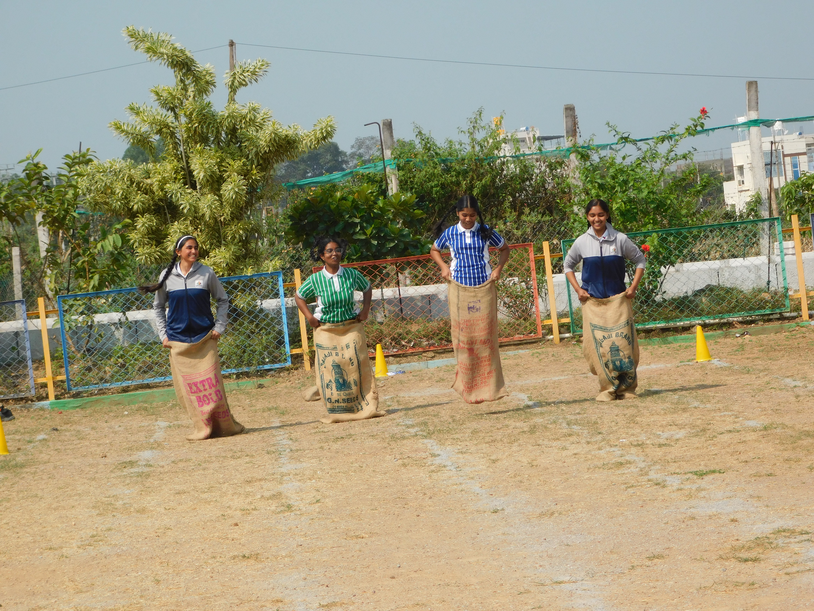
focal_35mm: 134
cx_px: 407
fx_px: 3151
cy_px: 306
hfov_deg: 14.7
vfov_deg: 11.1
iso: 125
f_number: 5
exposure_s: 1/640
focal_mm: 23.7
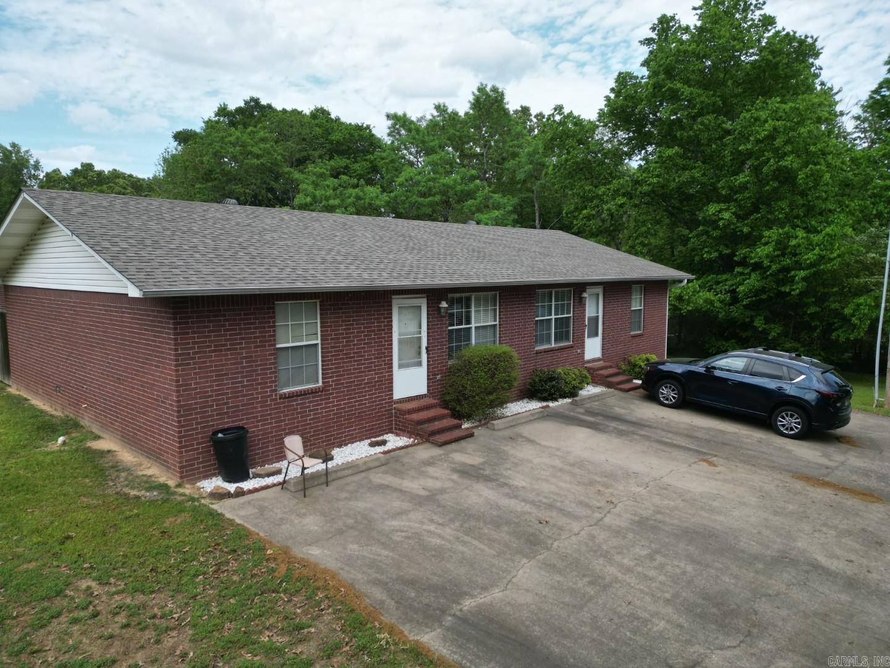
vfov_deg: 56.8
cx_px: 445
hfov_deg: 71.6
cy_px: 334
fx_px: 617
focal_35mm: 24
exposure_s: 1/2000
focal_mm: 6.72
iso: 150
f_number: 1.7
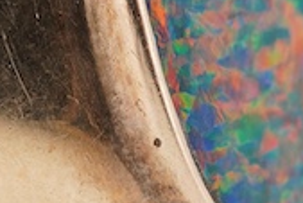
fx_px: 2013
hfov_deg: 8.6
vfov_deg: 5.8
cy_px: 29
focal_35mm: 239
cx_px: 93
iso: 250
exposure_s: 1/125
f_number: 22
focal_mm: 30
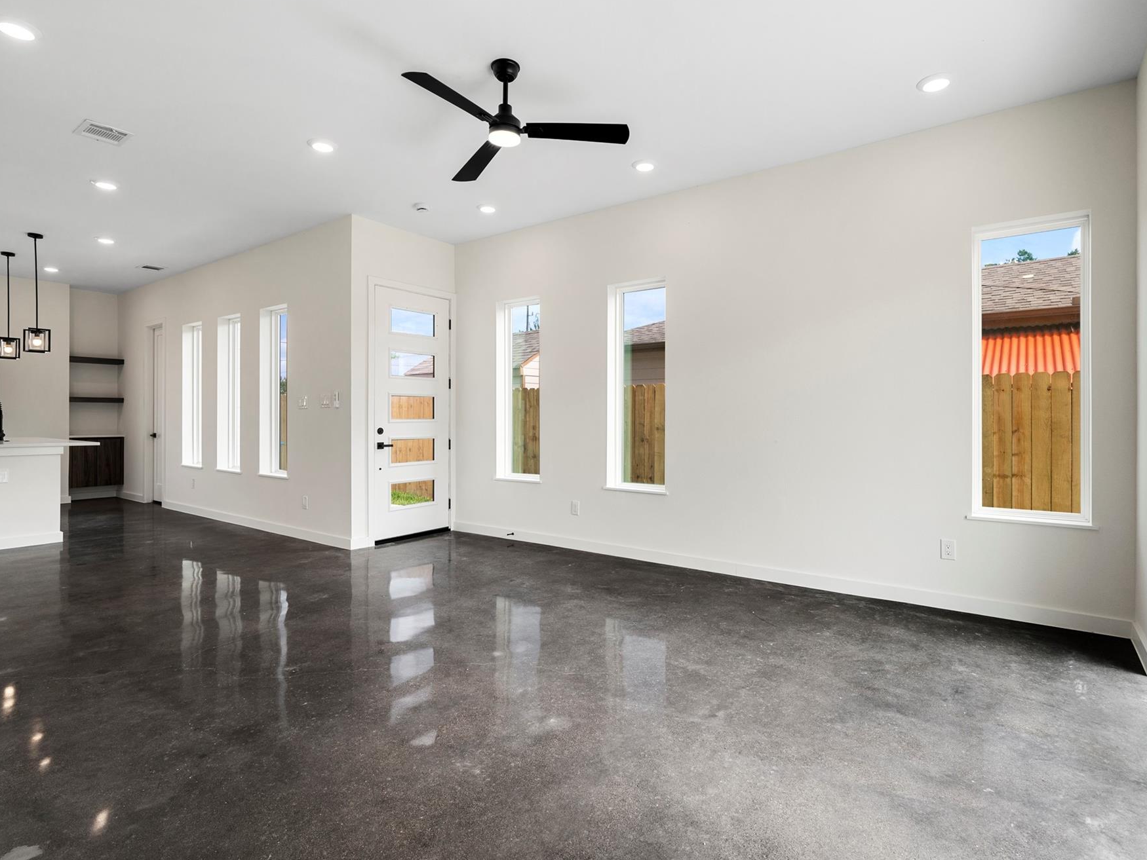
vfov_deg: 71.6
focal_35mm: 18
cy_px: 417
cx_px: 595
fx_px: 597
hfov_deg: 87.7
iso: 200
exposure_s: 1/30
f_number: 9
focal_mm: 16
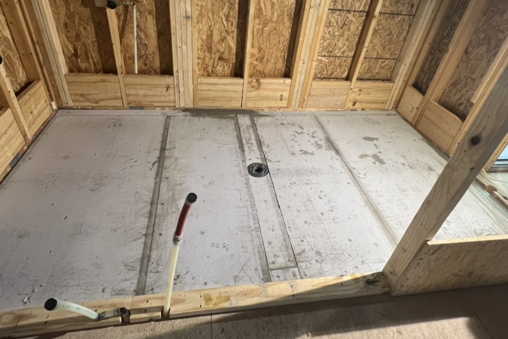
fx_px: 268
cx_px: 247
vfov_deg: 63.7
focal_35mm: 19
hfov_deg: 86.9
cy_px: 130
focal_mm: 1.57
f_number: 1.8
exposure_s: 1/120
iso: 160
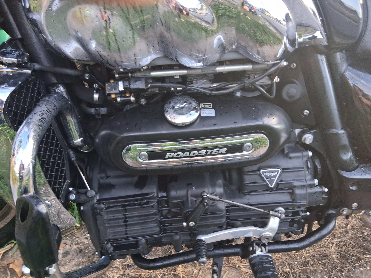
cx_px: 186
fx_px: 279
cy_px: 139
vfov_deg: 53.1
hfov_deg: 67.3
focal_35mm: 26
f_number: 1.8
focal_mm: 3.98
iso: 80
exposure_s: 1/120
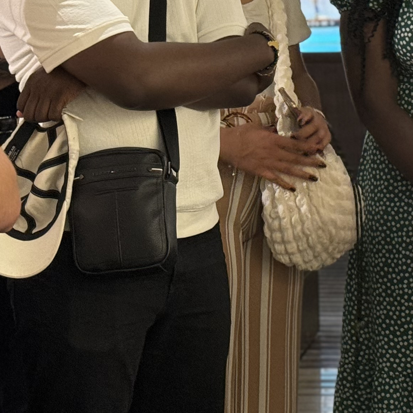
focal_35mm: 148
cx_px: 337
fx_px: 1998
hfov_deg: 11.8
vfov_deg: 11.7
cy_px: 24
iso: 250
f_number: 1.78
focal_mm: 6.76
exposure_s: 1/33
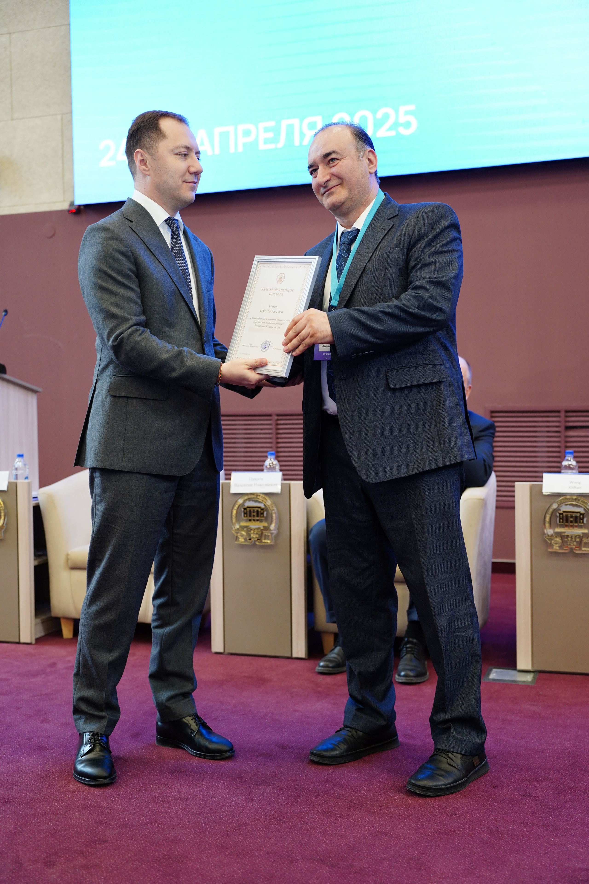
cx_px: 294
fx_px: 957
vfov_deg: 49.6
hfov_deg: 34.2
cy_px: 442
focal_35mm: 39
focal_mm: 39
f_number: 2.8
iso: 640
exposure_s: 1/125
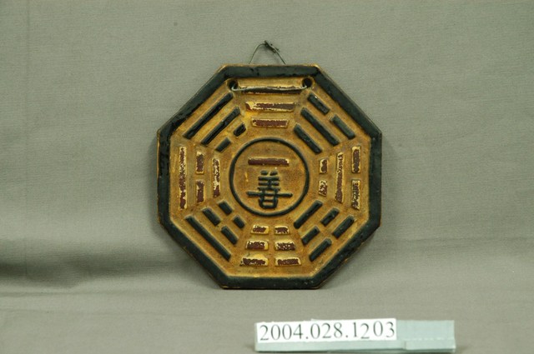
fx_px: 1556
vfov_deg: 13.0
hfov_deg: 19.5
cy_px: 177
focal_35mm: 105
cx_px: 267
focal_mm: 70
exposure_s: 1/5
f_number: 8
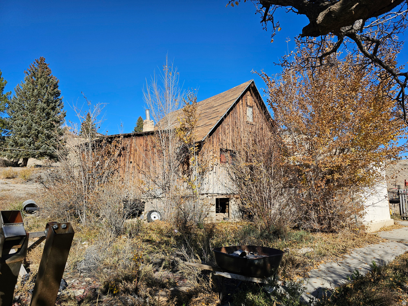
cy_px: 153
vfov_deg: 58.9
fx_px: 271
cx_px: 204
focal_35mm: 23
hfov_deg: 73.9
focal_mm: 6.3
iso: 25
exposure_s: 1/2000
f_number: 1.7
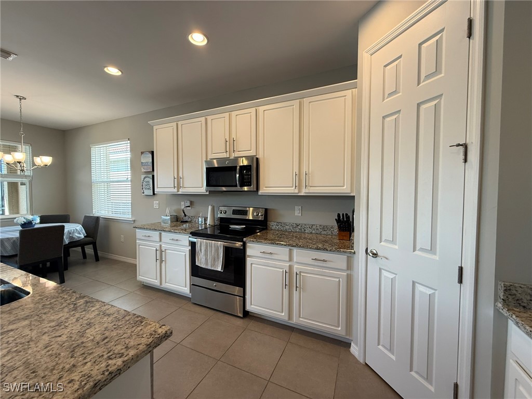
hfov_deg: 102.1
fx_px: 215
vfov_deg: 85.7
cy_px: 200
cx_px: 266
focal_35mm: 14
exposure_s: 1/120
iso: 160
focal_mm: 2.22
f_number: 2.2
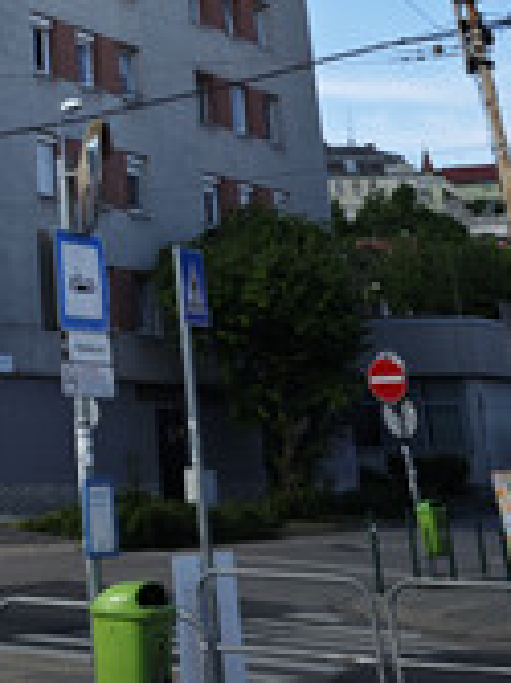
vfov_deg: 25.0
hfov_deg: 19.6
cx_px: -153
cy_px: -164
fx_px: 1360
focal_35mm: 69
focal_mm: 8.72
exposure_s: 1/669
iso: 50
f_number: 2
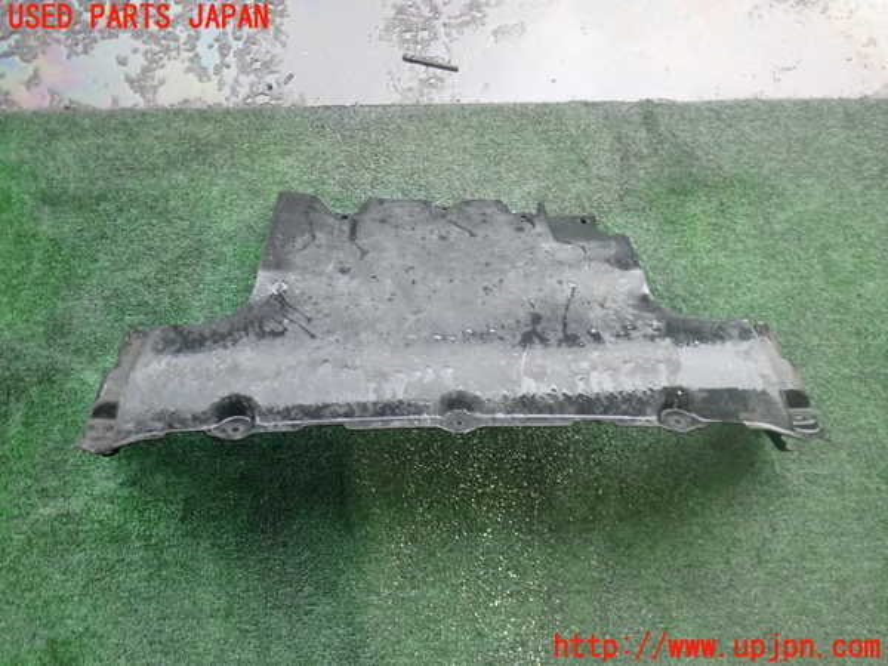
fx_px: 770
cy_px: 333
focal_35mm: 30
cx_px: 444
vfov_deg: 46.8
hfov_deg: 60.0
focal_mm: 5.4
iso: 250
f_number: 2.3
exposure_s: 1/30
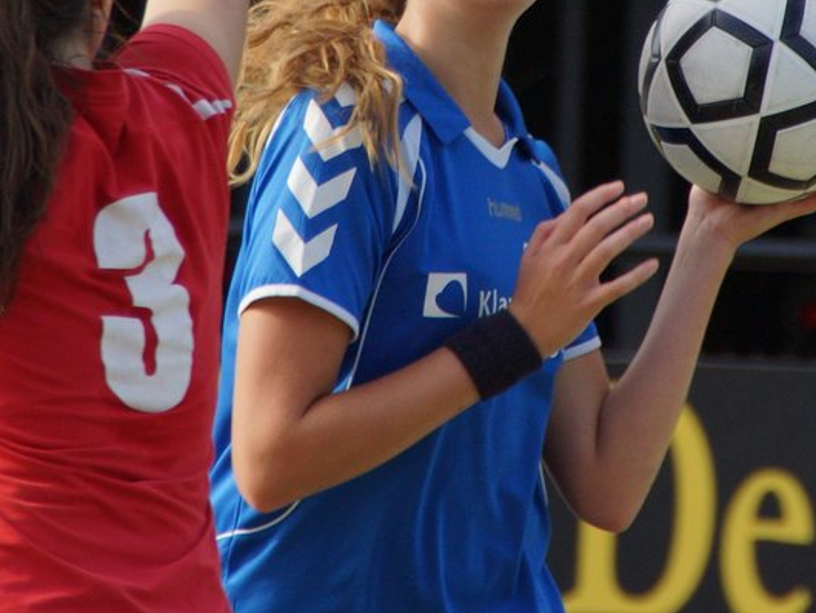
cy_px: 166
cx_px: 377
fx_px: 13796
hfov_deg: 3.4
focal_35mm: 585
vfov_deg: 2.5
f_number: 6.3
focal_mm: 210
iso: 320
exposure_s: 1/640
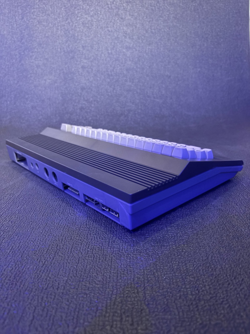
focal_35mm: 26
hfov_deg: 53.1
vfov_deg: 67.3
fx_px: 250
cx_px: 125
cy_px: 167
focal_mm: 5.96
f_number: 1.6
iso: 1000
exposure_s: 1/19
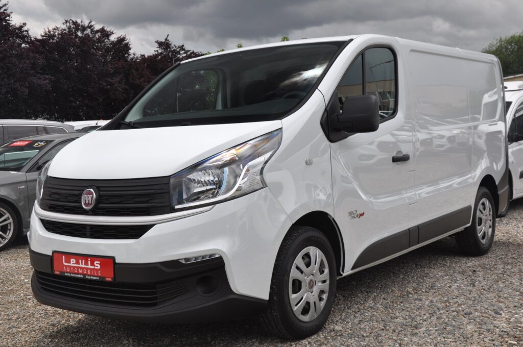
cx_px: 262
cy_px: 174
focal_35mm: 45
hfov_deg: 43.7
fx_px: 653
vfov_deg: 29.8
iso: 500
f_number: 10
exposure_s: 1/400
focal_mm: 30
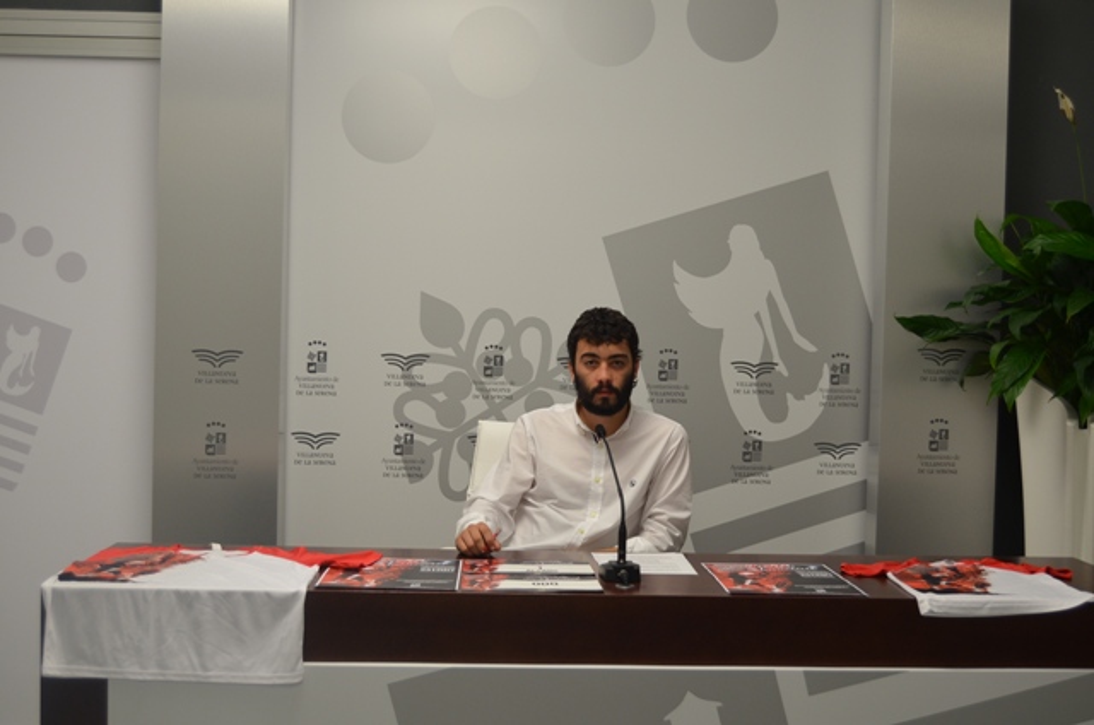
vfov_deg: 28.8
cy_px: 362
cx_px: 547
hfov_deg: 42.4
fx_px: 1410
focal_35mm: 46
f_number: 4.5
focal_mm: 31
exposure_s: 1/80
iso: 400
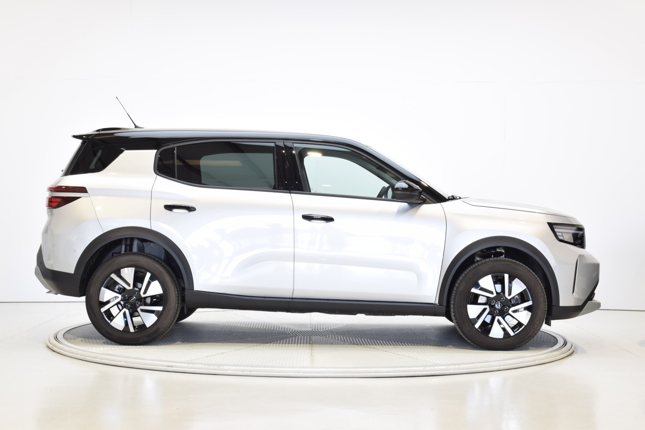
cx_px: 322
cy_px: 215
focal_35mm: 60
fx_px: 1075
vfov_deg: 22.6
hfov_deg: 33.4
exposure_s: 1/3
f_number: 10
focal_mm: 40
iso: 100
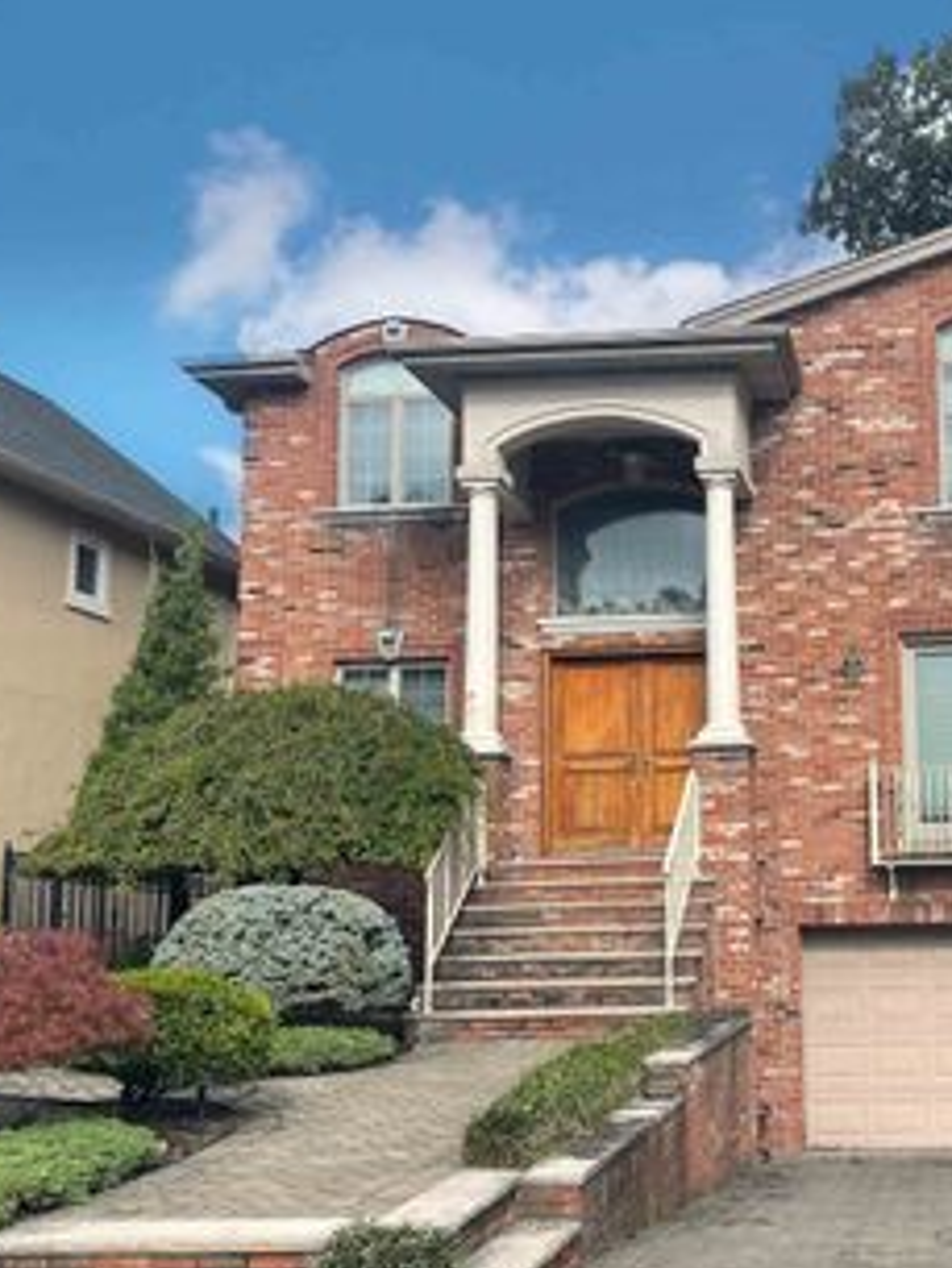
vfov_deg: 45.7
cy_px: 676
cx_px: 844
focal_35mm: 41
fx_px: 1502
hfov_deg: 33.4
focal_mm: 5.1
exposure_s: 1/2203
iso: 32
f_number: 1.6
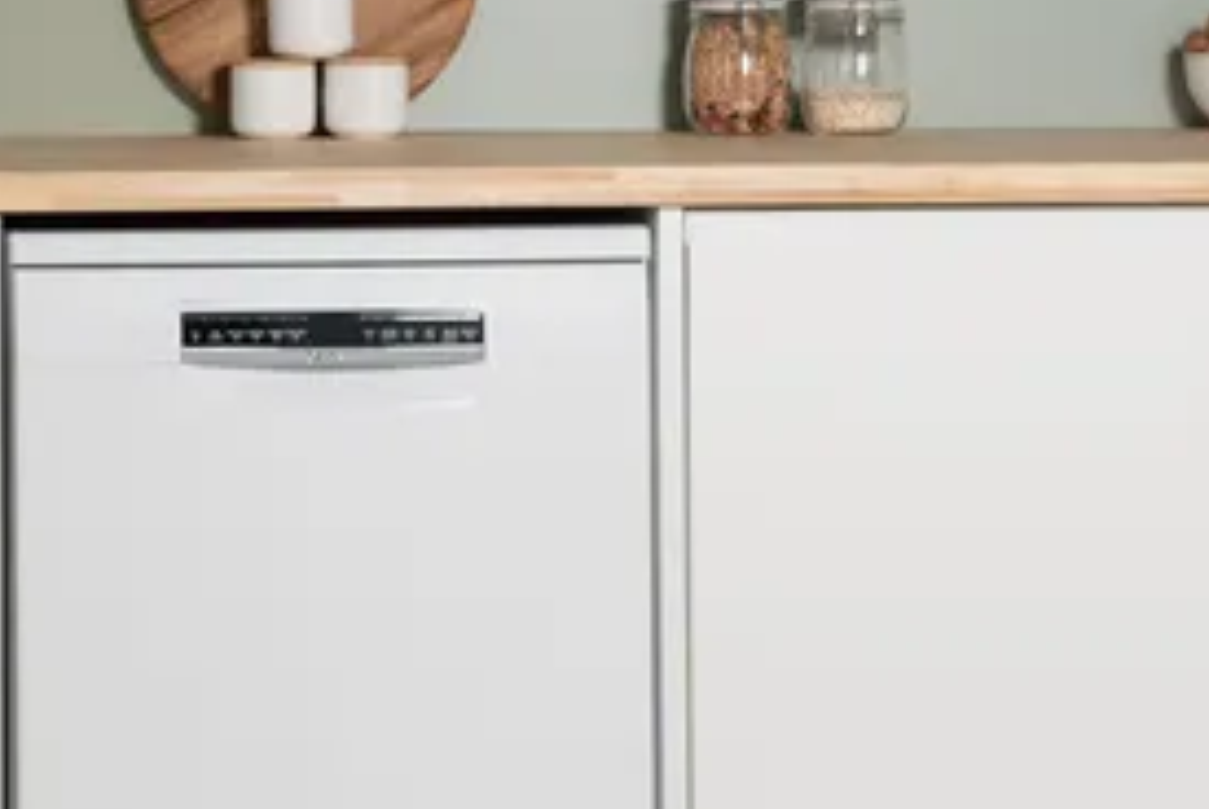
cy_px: 95
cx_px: -554
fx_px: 6354
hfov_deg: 10.5
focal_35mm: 189
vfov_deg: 7.3
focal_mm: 52
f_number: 5
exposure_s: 1/100
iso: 64
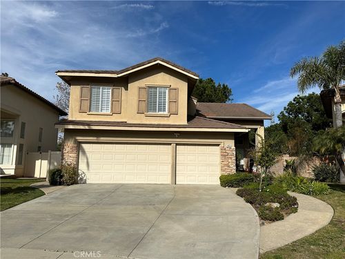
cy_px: 130
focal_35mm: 24
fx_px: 239
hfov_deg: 71.6
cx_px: 172
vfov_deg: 56.8
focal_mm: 6.86
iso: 80
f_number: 1.78
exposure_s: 1/9709
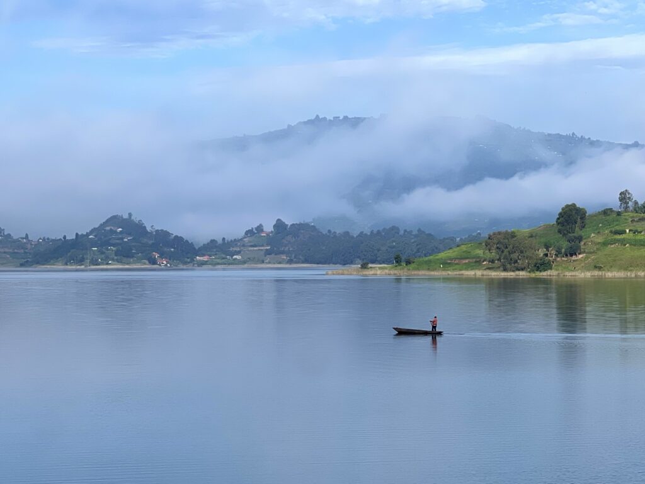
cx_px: 322
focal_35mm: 77
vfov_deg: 19.1
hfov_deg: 25.3
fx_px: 1435
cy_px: 242
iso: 32
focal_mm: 9
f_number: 2.8
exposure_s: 1/986
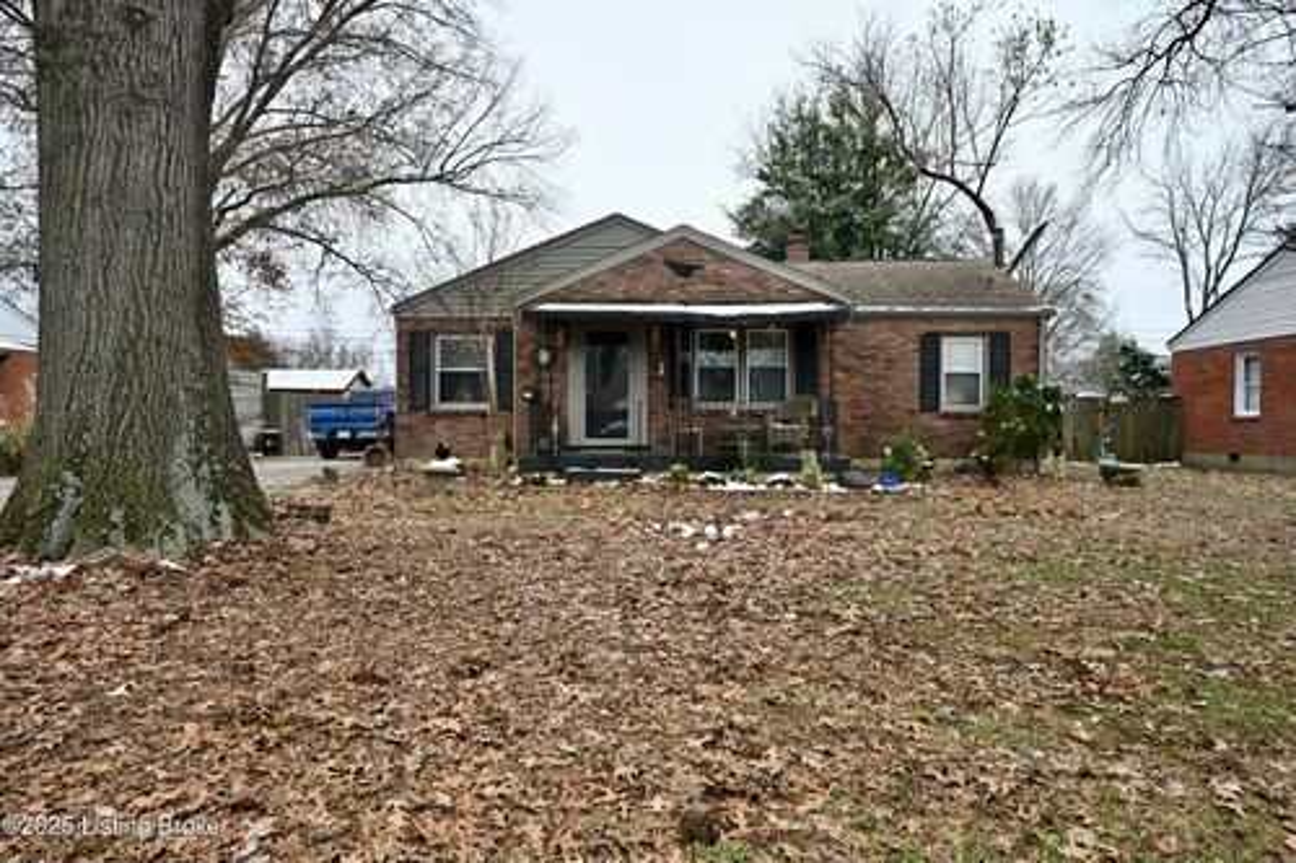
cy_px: 432
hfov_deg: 78.6
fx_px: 792
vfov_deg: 57.2
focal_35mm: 22
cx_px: 648
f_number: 5.6
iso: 640
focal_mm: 22
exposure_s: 1/500
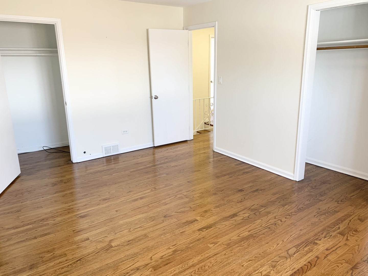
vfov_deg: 53.1
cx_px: 184
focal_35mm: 26
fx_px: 276
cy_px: 138
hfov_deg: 67.3
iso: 64
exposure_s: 1/60
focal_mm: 4.25
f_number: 1.8
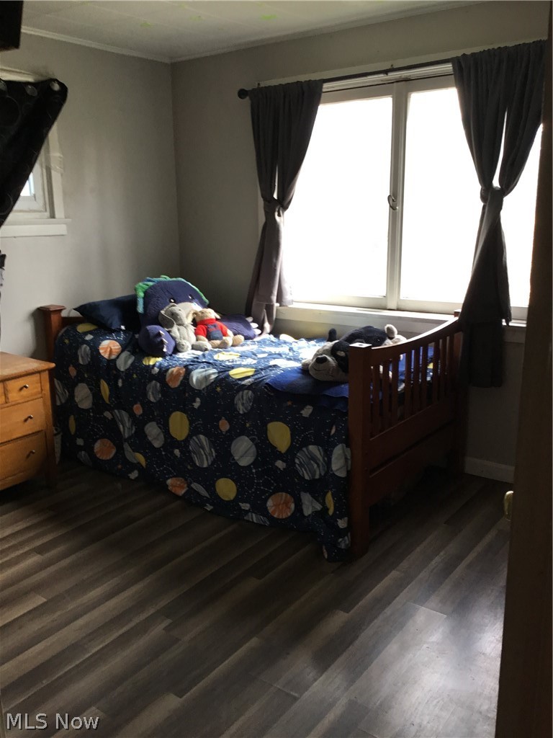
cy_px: 369
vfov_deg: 58.4
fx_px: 660
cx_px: 276
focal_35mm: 31
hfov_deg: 45.4
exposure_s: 1/30
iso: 40
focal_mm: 3.3
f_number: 2.4
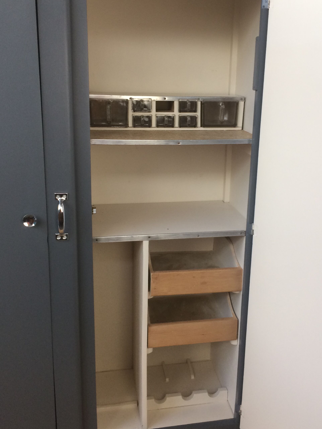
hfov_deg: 38.5
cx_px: 194
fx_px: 459
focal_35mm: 37
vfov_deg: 50.1
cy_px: 197
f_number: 2.2
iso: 50
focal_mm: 4.15
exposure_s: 1/33
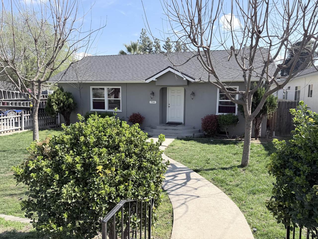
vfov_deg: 56.8
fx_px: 220
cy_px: 120
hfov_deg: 71.6
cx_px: 159
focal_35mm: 24
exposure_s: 1/2445
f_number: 1.78
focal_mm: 6.76
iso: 80
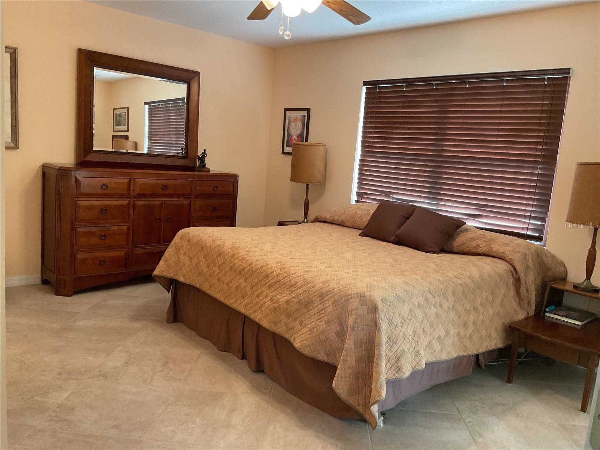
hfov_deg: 61.7
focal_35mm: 29
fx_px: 503
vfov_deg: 48.2
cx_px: 300
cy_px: 225
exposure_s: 1/60
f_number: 1.8
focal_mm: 3
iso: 160
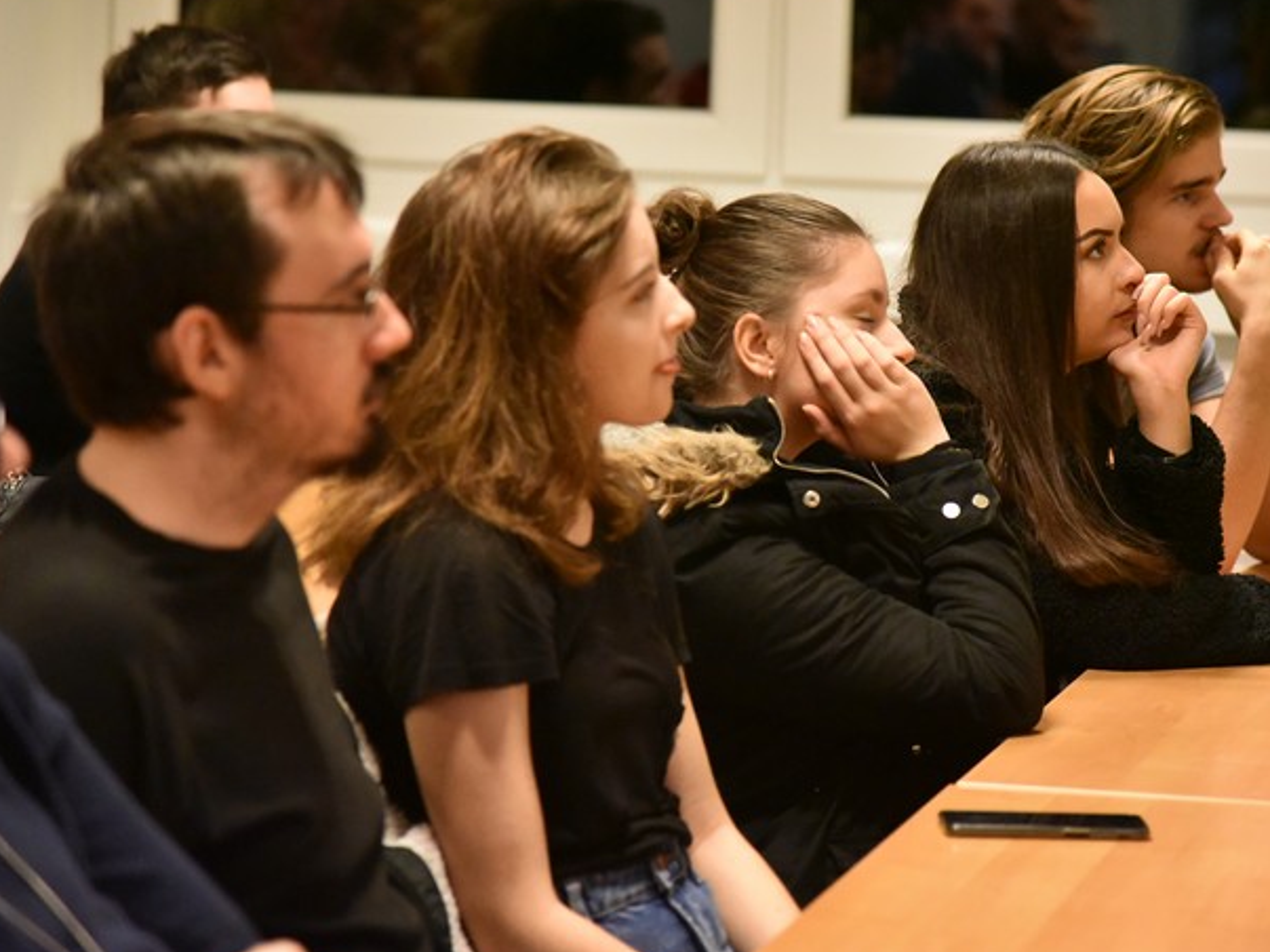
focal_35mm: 157
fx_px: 5759
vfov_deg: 9.4
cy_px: 410
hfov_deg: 12.6
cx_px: 790
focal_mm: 120
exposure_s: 1/320
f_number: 4
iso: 10000
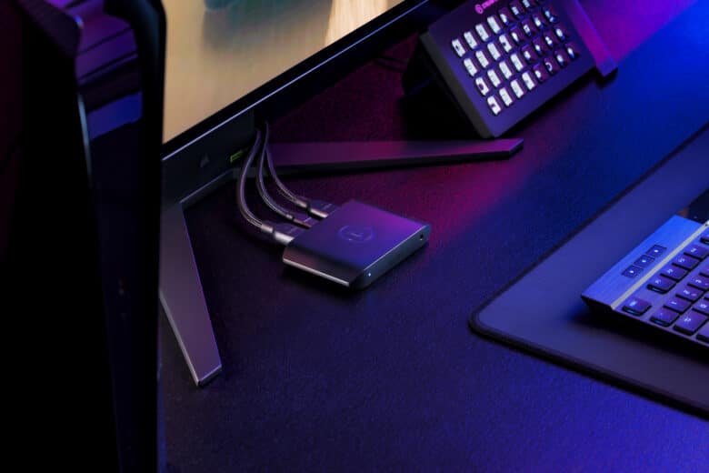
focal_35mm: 105
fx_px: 2068
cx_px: 354
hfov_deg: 19.5
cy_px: 236
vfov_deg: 13.0
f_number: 8
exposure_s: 1
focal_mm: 105
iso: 320
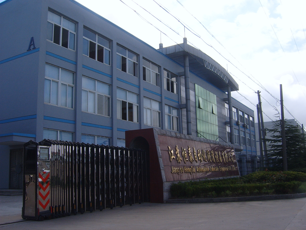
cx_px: 153
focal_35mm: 35
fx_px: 309
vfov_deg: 40.7
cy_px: 115
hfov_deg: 52.6
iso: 50
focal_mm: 5.8
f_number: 5.8
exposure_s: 1/350
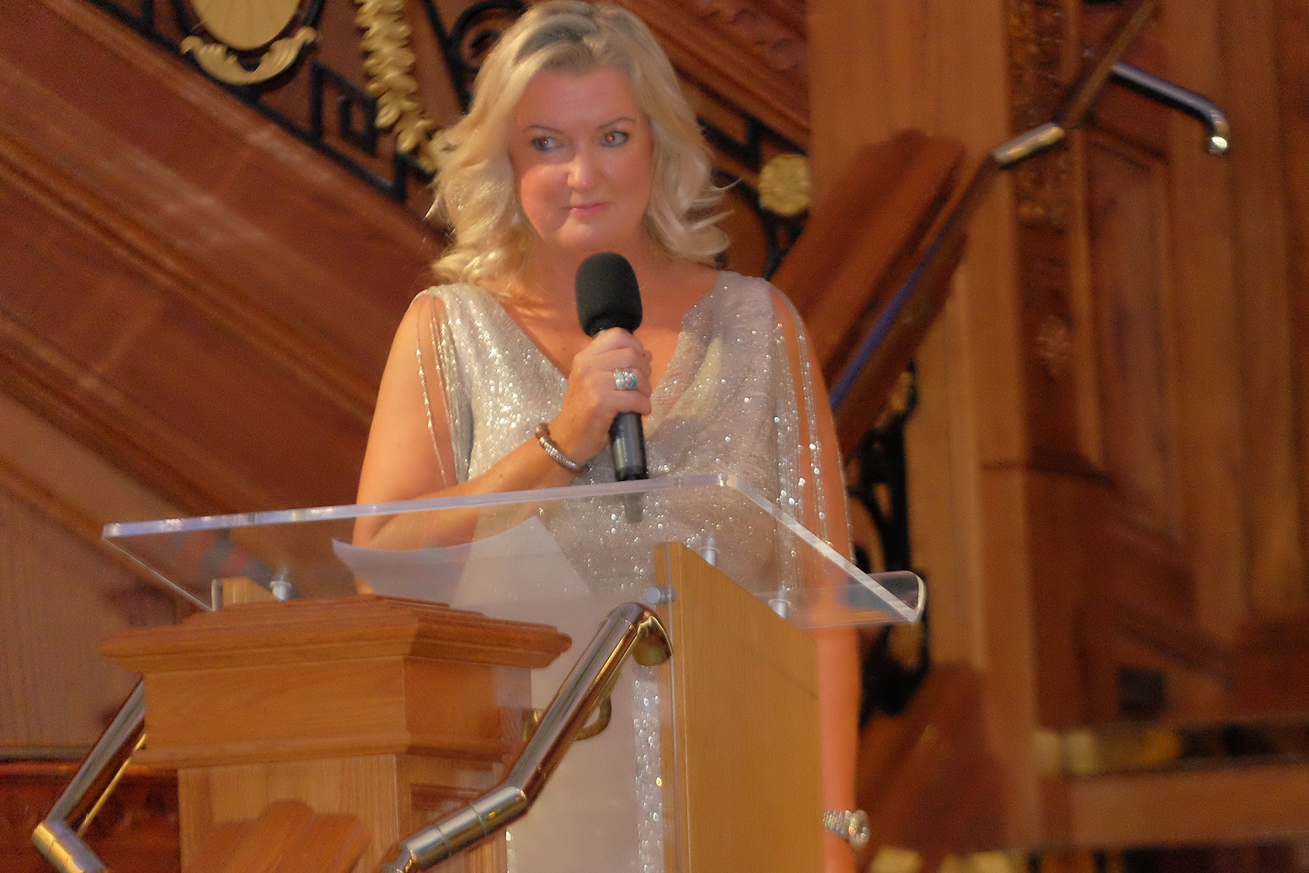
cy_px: 432
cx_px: 756
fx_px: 9853
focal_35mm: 271
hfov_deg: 7.6
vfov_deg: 5.1
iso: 6400
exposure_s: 1/180
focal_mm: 156.1
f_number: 4.5
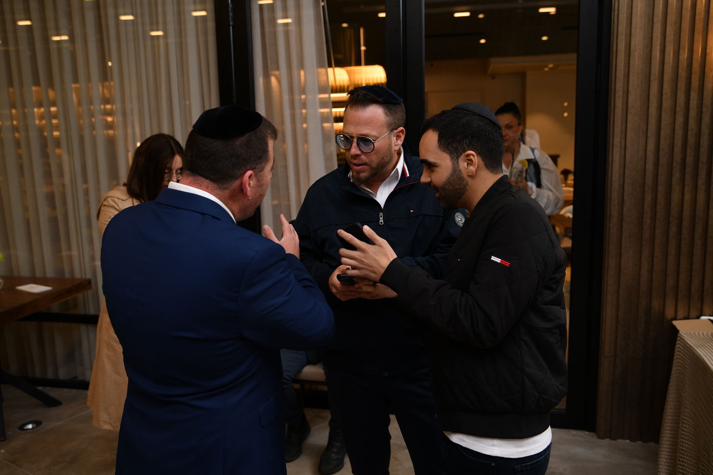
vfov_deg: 38.9
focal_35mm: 34
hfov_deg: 55.8
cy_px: 238
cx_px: 356
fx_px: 673
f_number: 3.5
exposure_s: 1/250
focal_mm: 34
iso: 640
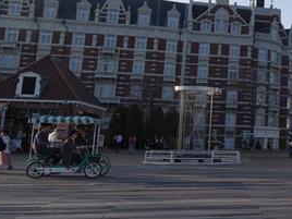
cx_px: 338
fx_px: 464
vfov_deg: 26.3
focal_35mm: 55
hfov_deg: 30.4
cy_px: 61
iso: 160
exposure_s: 1/500
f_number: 4
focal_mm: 5
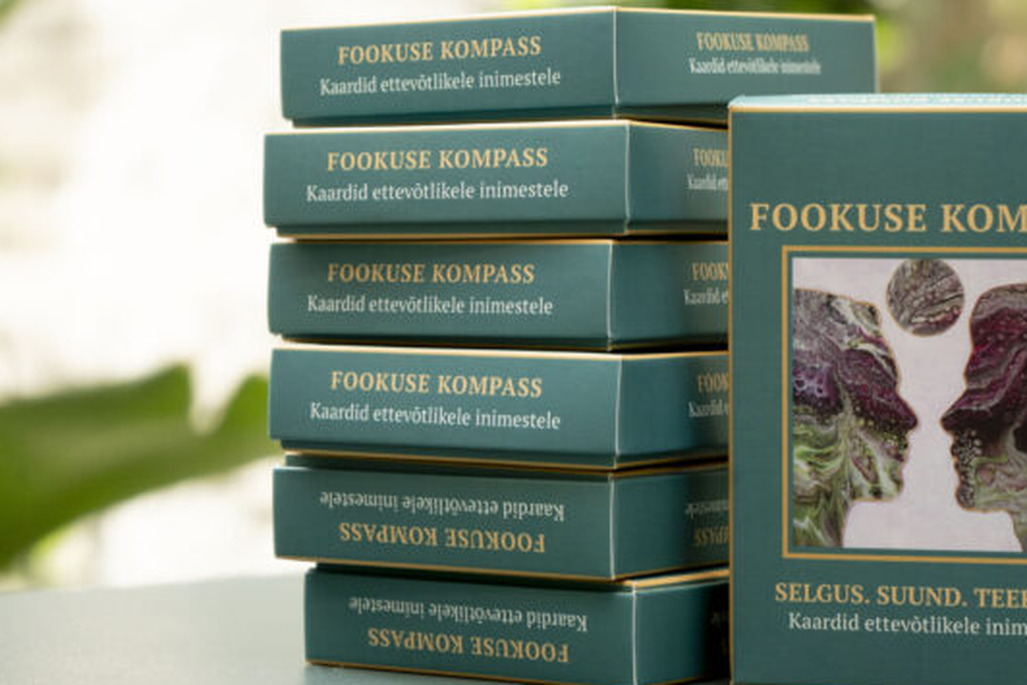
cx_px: 730
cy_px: 260
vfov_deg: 13.6
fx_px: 2882
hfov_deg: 20.1
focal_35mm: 101
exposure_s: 1/125
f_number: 5.6
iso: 320
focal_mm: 70
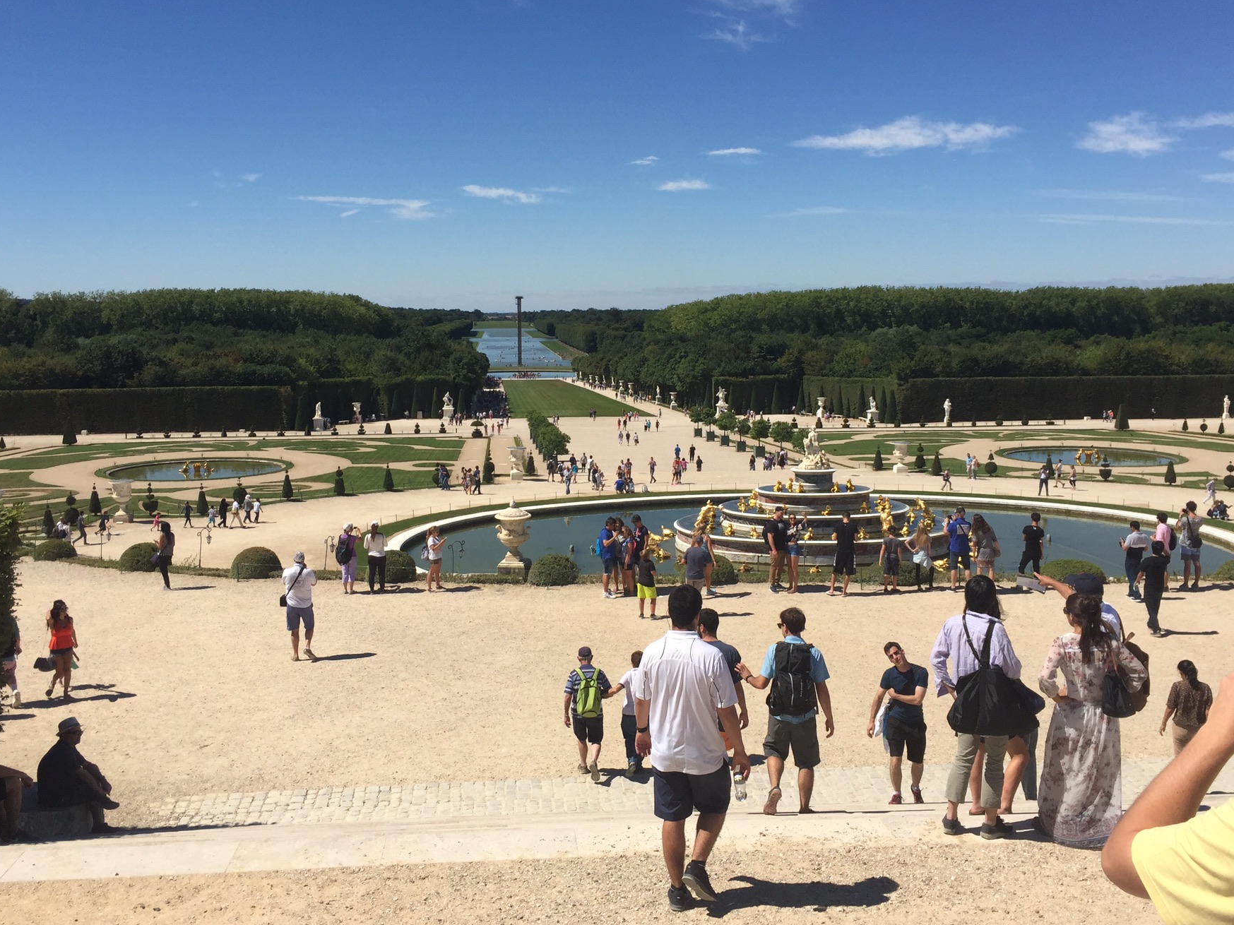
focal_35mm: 34
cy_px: 445
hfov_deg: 53.9
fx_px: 1212
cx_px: 590
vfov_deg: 41.8
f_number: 2.2
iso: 32
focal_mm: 4.15
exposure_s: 1/3300
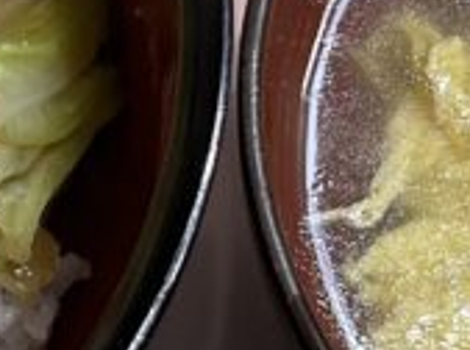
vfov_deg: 9.3
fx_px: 2141
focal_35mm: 158
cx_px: -39
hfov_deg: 12.3
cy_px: 50
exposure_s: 1/82
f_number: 1.5
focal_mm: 5.7
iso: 125
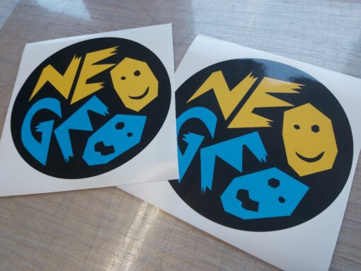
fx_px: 271
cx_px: 180
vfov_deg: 53.1
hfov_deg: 67.3
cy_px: 136
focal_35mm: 26
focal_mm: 3.92
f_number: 1.7
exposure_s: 1/120
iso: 160
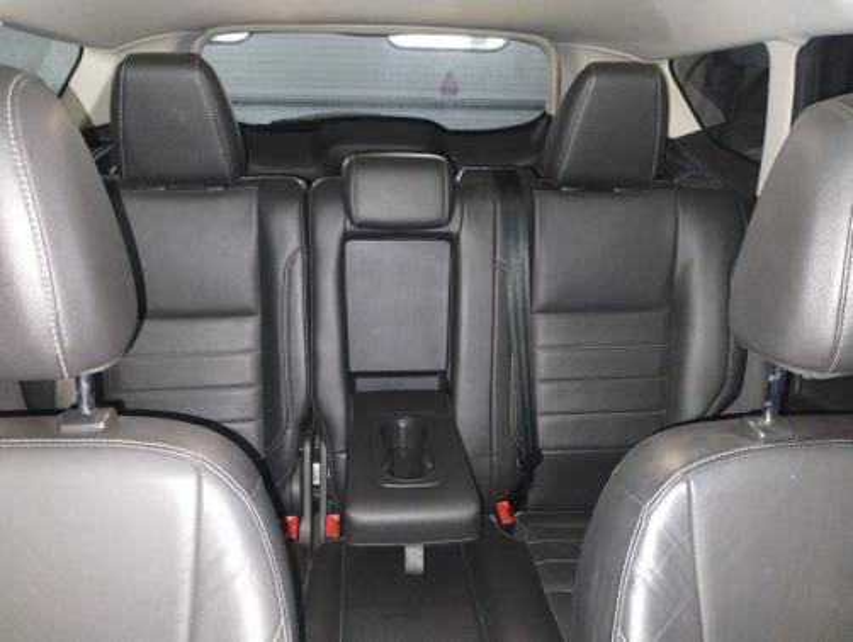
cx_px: 426
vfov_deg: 49.9
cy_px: 321
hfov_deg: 63.4
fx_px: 691
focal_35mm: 28
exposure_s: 1/20
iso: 3031
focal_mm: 4.27
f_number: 1.8
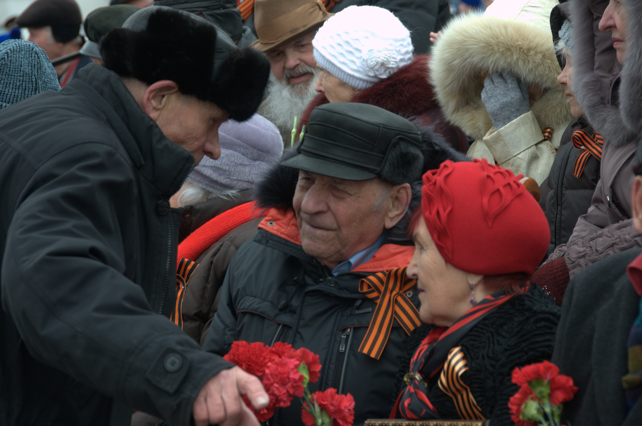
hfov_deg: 13.1
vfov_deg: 8.7
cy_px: 213
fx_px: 2805
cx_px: 321
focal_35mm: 158
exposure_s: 1/320
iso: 800
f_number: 9
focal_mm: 105
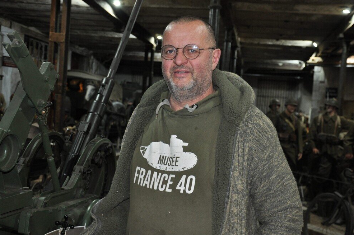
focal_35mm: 48
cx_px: 182
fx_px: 471
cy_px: 119
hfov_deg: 41.2
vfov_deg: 28.0
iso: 800
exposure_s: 1/60
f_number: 4.2
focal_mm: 30
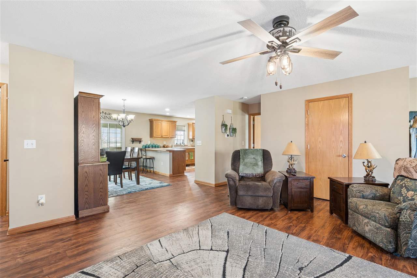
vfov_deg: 70.4
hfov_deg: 93.3
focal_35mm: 17
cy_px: 139
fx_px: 197
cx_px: 208
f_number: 9
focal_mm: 17
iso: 400
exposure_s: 1/4
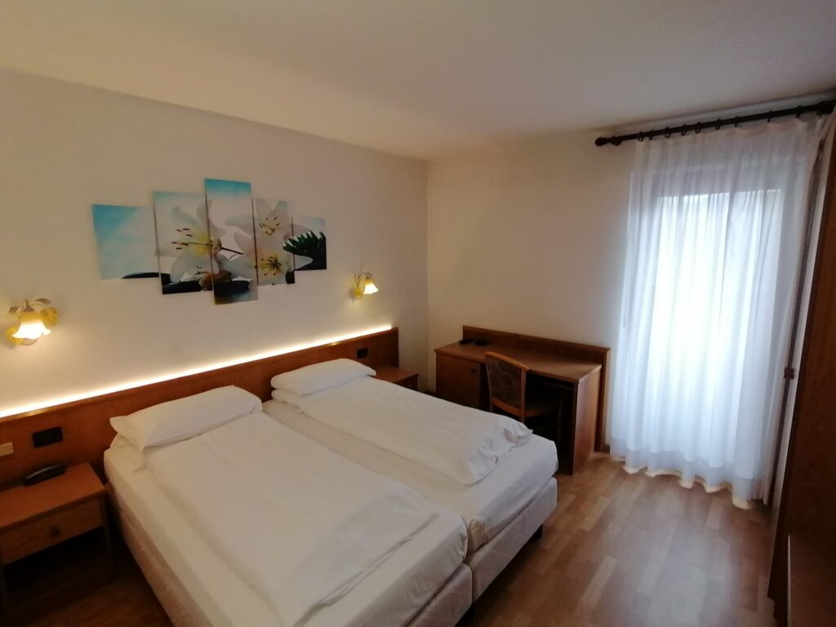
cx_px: 418
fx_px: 411
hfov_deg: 91.0
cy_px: 314
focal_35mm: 17
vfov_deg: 74.7
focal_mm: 2.84
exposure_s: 1/33.3
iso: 80
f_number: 2.4
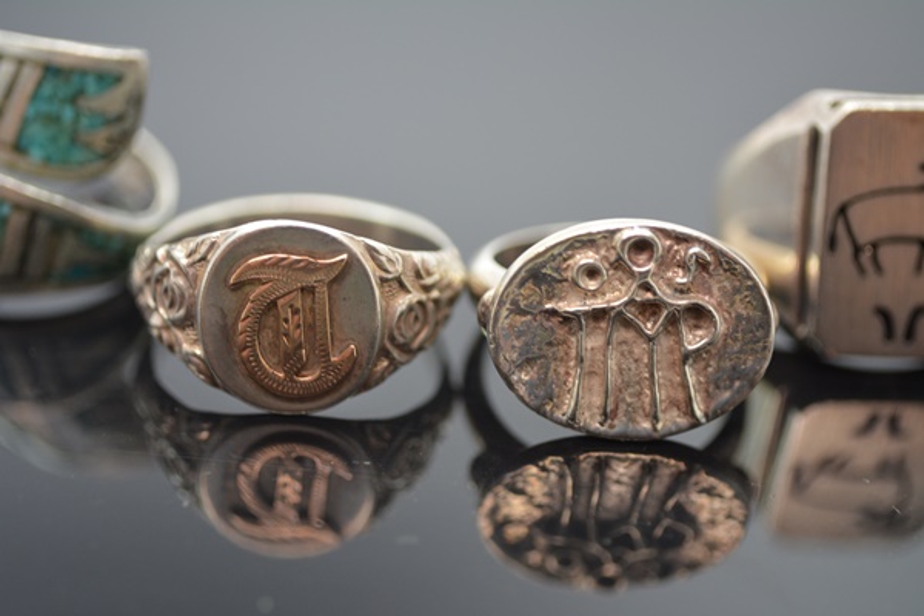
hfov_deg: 33.4
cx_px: 462
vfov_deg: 22.6
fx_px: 1540
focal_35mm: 60
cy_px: 308
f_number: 5.3
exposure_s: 1/60
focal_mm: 40
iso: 640
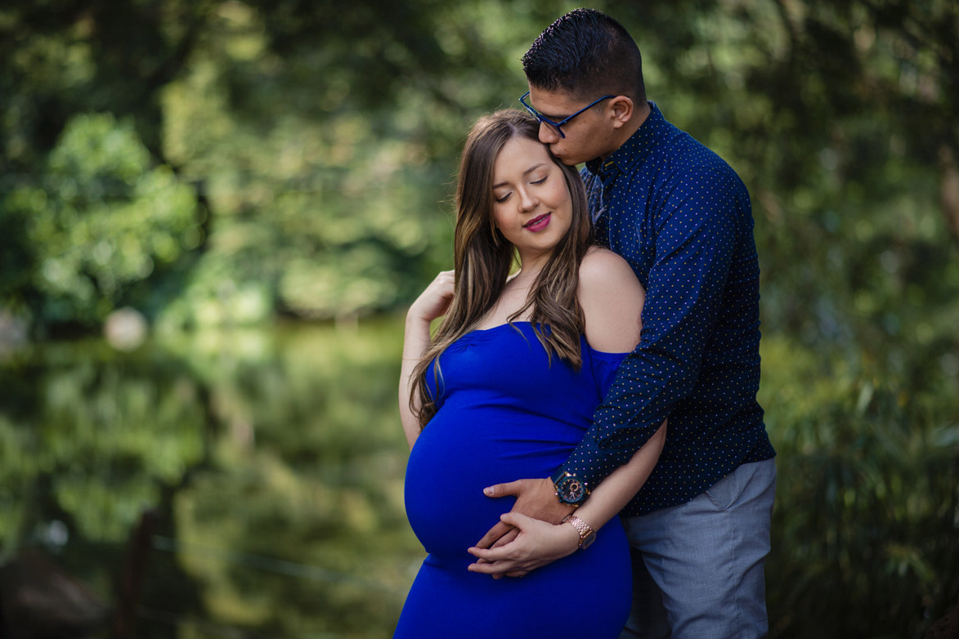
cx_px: 472
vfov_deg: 15.7
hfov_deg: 23.4
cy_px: 322
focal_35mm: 87
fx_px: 2317
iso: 100
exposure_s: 1/500
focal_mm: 85
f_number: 1.8
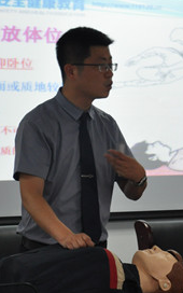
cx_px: 55
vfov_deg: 12.0
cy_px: 123
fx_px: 1396
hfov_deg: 7.5
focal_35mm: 175
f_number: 8
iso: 1000
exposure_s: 1/60
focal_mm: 48
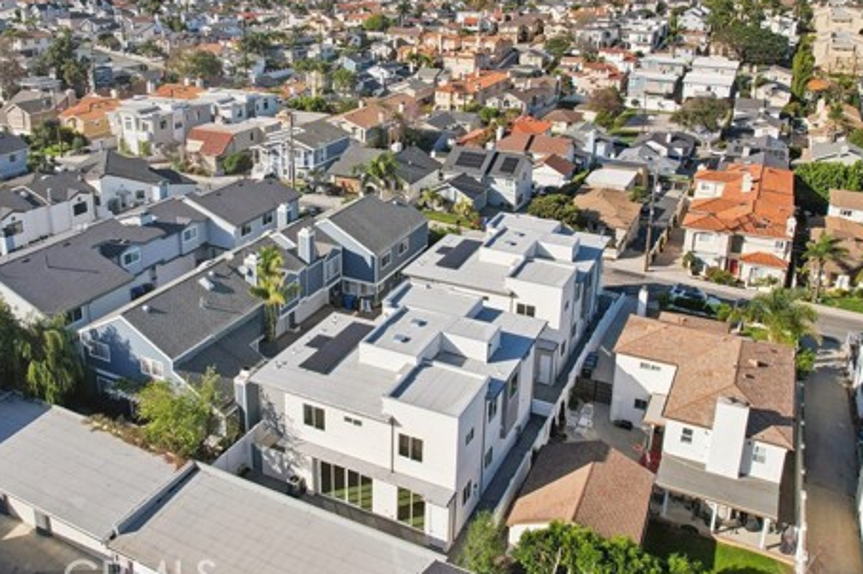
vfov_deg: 41.8
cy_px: 200
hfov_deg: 60.1
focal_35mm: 31
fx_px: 743
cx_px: 369
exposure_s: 1/2500
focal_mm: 8.4
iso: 140
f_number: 2.8
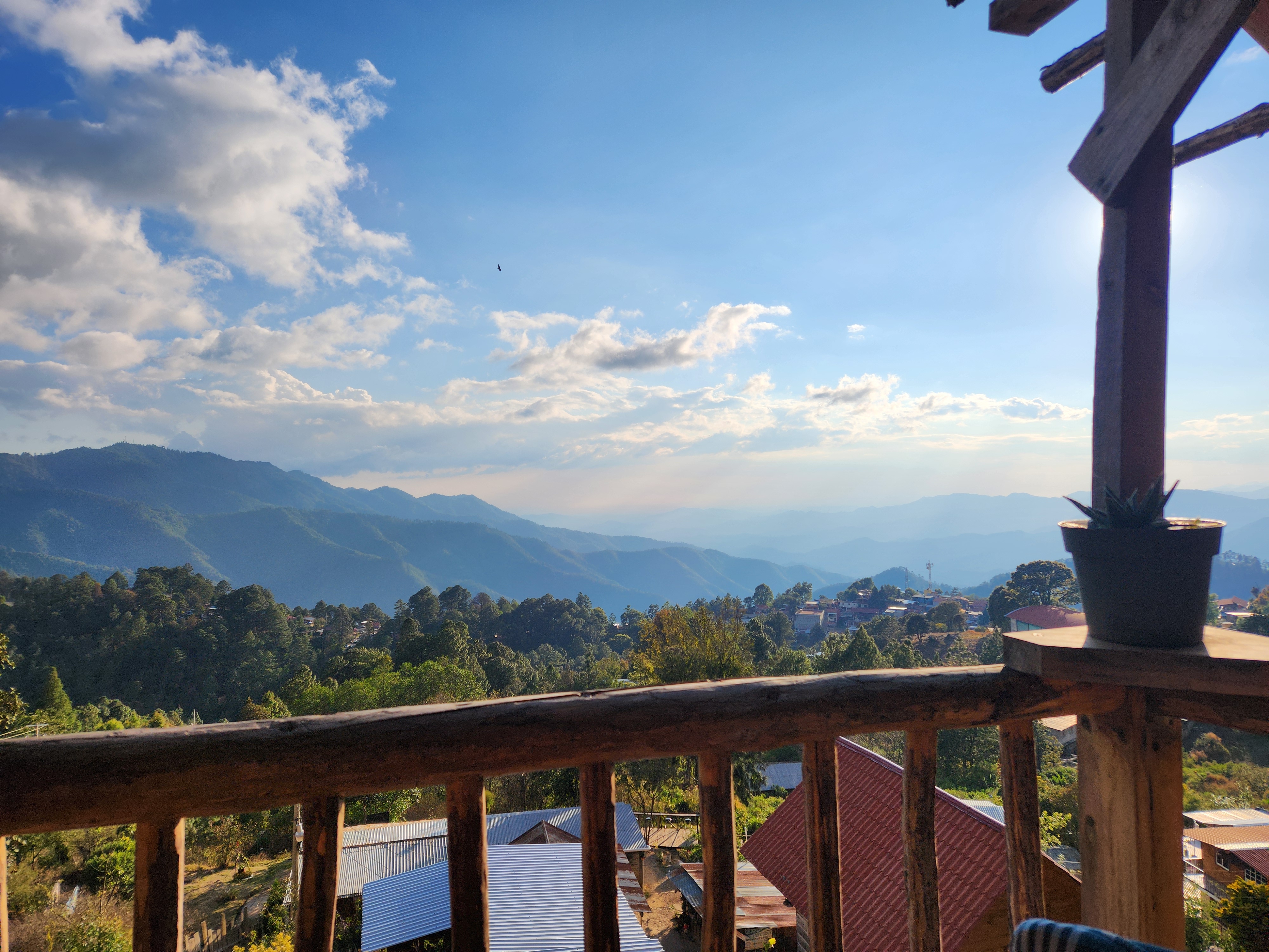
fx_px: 843
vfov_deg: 58.9
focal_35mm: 23
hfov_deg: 73.9
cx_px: 634
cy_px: 476
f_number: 1.8
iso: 20
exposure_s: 1/4098
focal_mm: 5.4
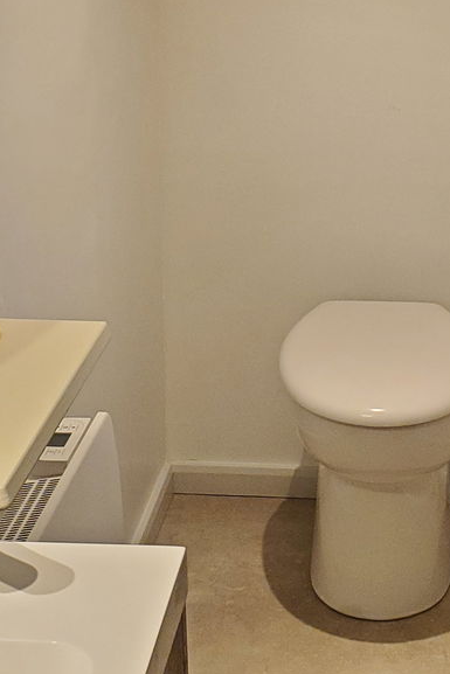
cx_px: 337
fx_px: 1405
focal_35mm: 75
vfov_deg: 26.2
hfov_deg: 18.1
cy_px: 81
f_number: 2.4
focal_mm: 4.3
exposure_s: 1/100
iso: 250
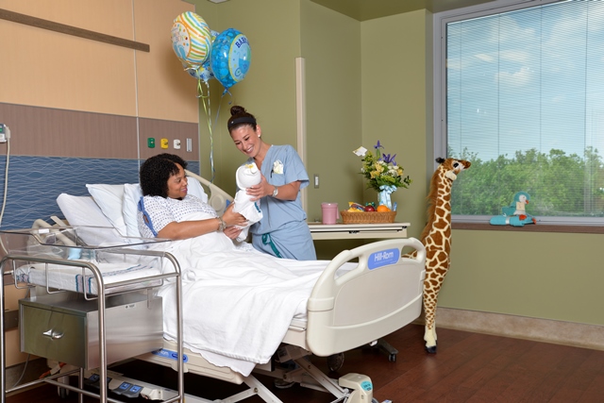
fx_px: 604
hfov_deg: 53.1
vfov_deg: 36.9
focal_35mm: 36
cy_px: 202
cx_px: 302
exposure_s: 1/160
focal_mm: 36
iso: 200
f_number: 6.3
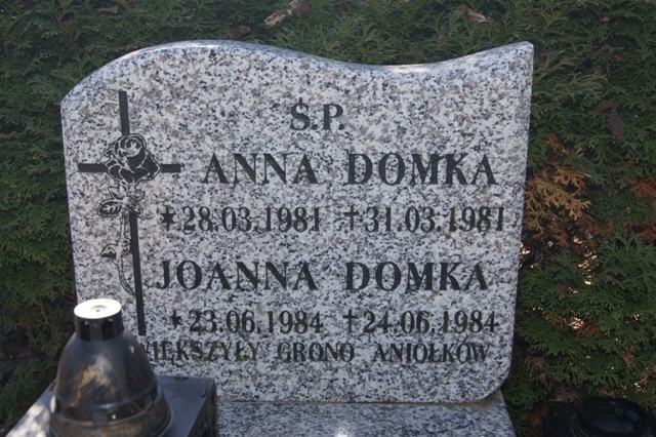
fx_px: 765
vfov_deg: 31.9
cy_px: 218
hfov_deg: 46.4
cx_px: 328
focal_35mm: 42
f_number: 8
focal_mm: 28
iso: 200
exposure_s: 1/160
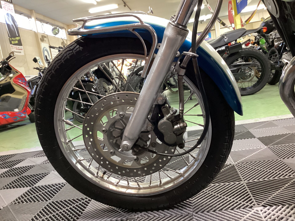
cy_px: 110
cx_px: 148
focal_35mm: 31
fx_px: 264
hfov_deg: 58.4
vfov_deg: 45.4
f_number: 2.4
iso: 400
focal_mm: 3.3
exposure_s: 1/30
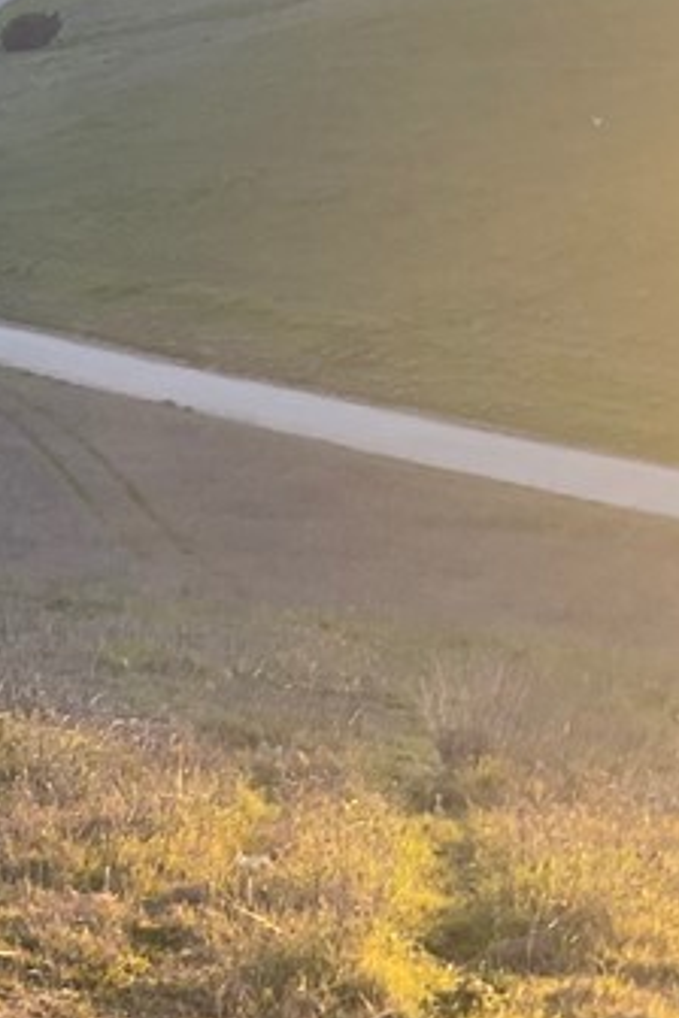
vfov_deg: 22.1
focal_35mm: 92
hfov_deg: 13.3
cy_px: 551
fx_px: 2603
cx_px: -552
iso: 16
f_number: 1.8
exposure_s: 1/162
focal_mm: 3
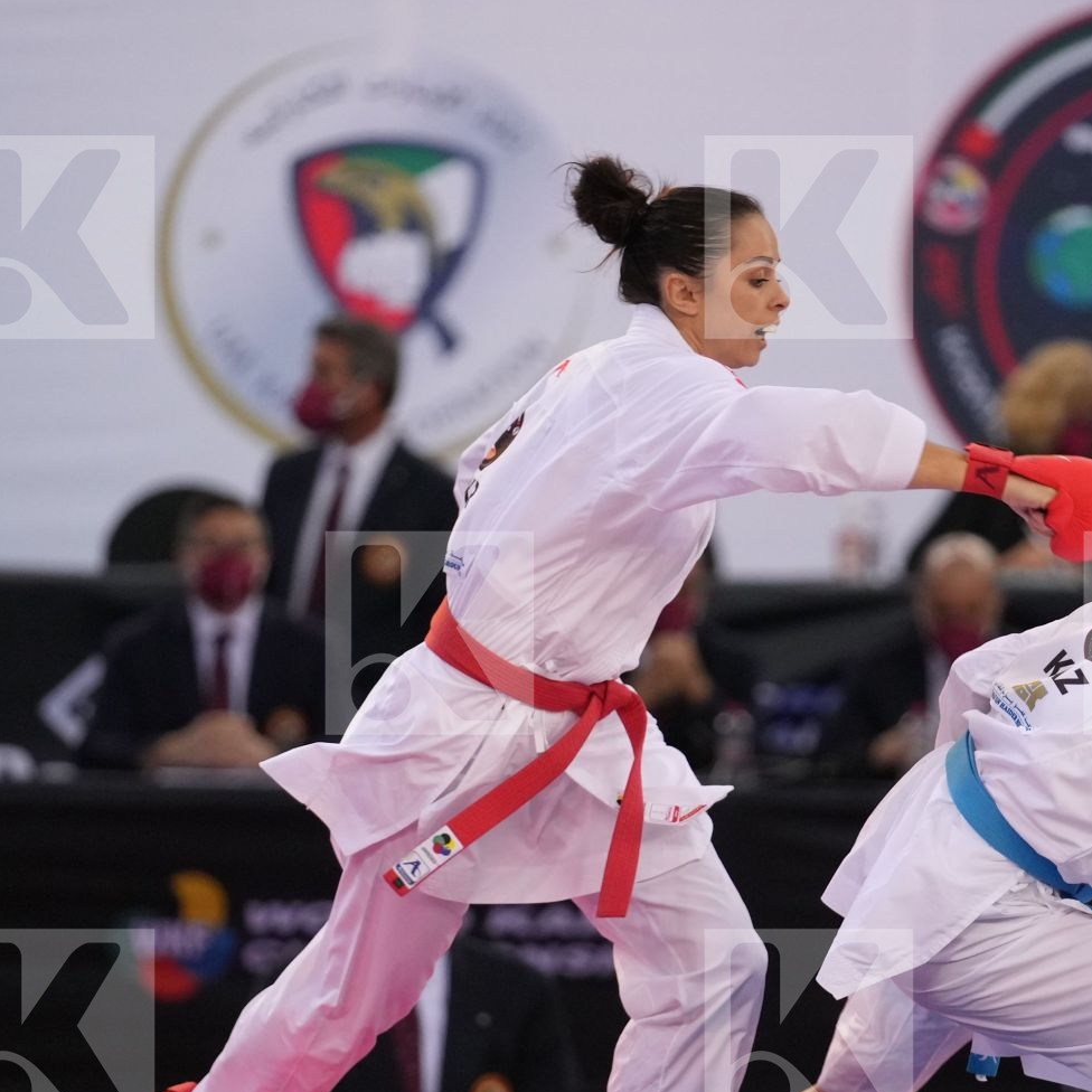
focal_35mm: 470
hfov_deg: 3.7
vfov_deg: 3.7
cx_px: 809
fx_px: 16774
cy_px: 633
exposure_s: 1/1000
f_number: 2.8
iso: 2000
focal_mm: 200
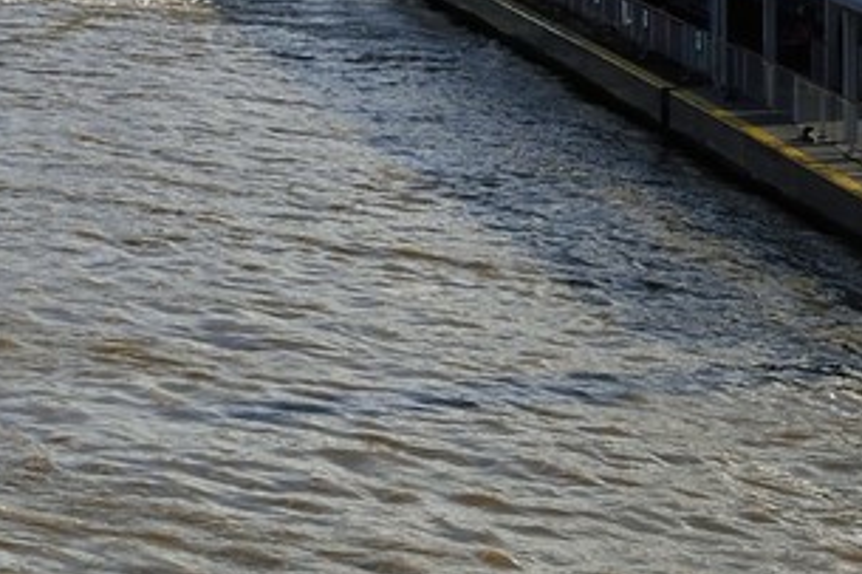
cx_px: -1162
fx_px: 4020
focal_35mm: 168
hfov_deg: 10.6
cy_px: -614
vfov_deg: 7.8
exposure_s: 1/250
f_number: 18
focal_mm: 32
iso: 200
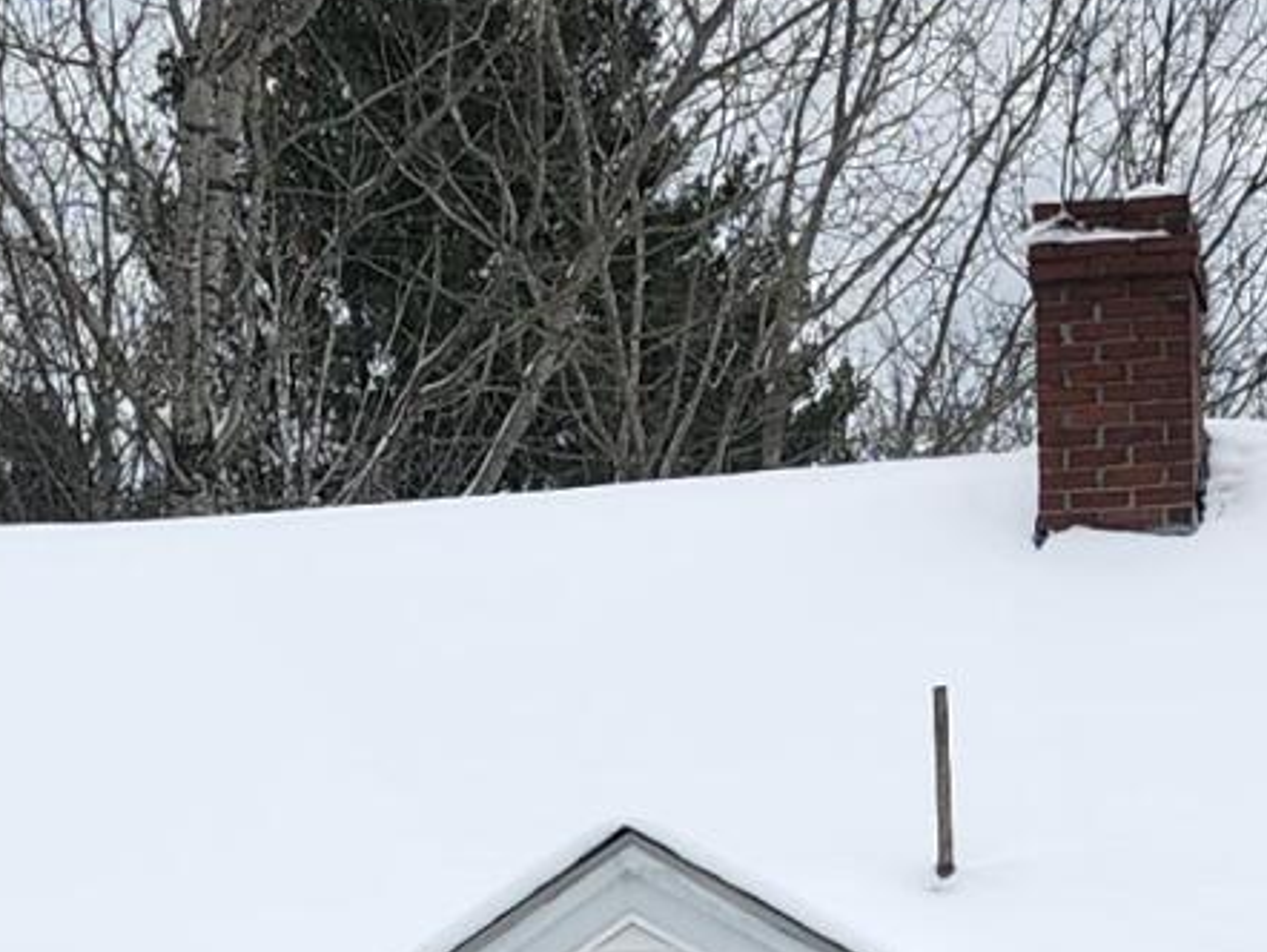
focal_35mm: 156
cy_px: 2311
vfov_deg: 8.6
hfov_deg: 12.6
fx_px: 5713
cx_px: 820
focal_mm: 5.54
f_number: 1.8
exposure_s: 1/692
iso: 25
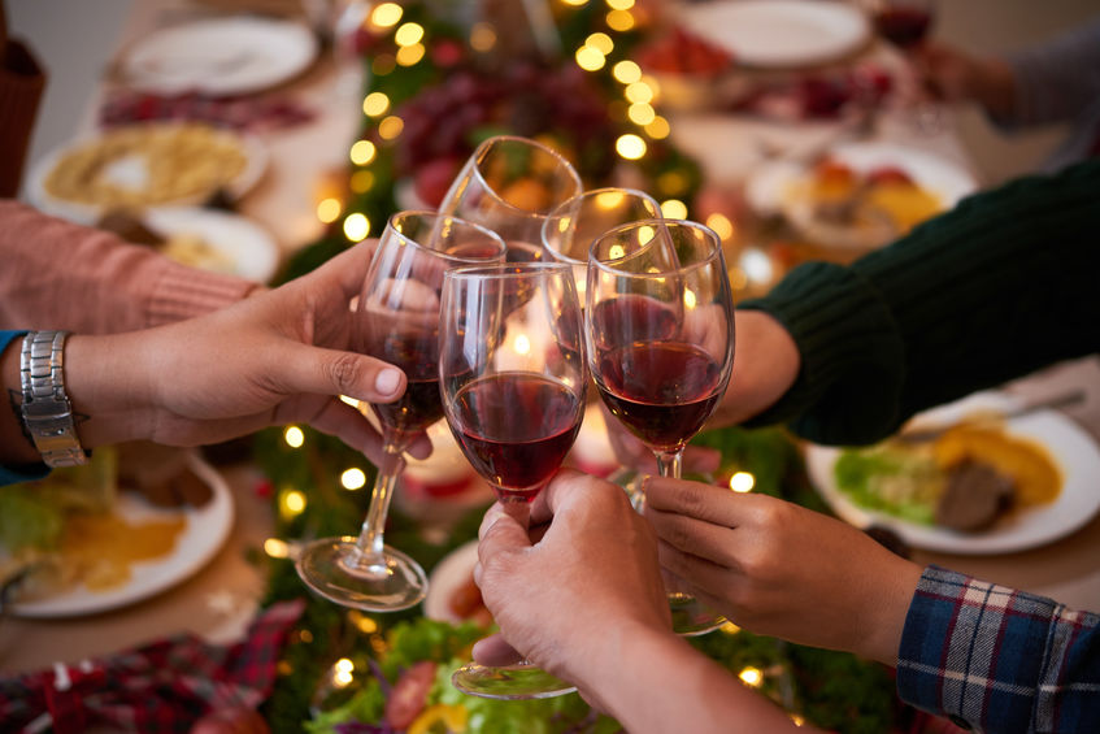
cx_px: 550
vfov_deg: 22.6
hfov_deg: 33.4
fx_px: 1834
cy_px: 367
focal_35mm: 60
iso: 640
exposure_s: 1/125
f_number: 2.8
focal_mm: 60
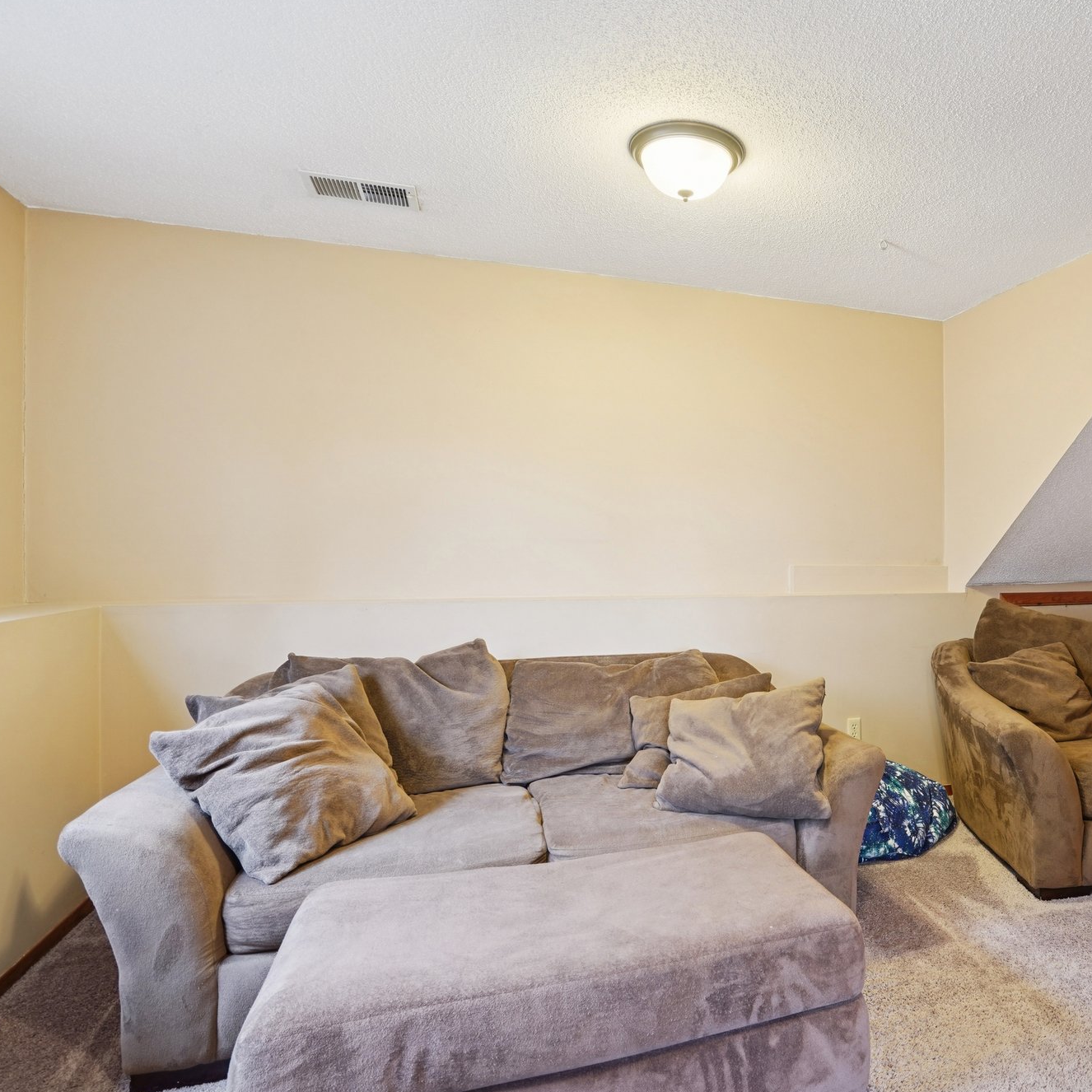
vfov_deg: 72.1
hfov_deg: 68.7
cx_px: 783
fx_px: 749
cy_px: 553
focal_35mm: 21
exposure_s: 1/2.5
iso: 400
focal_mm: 16
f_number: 8
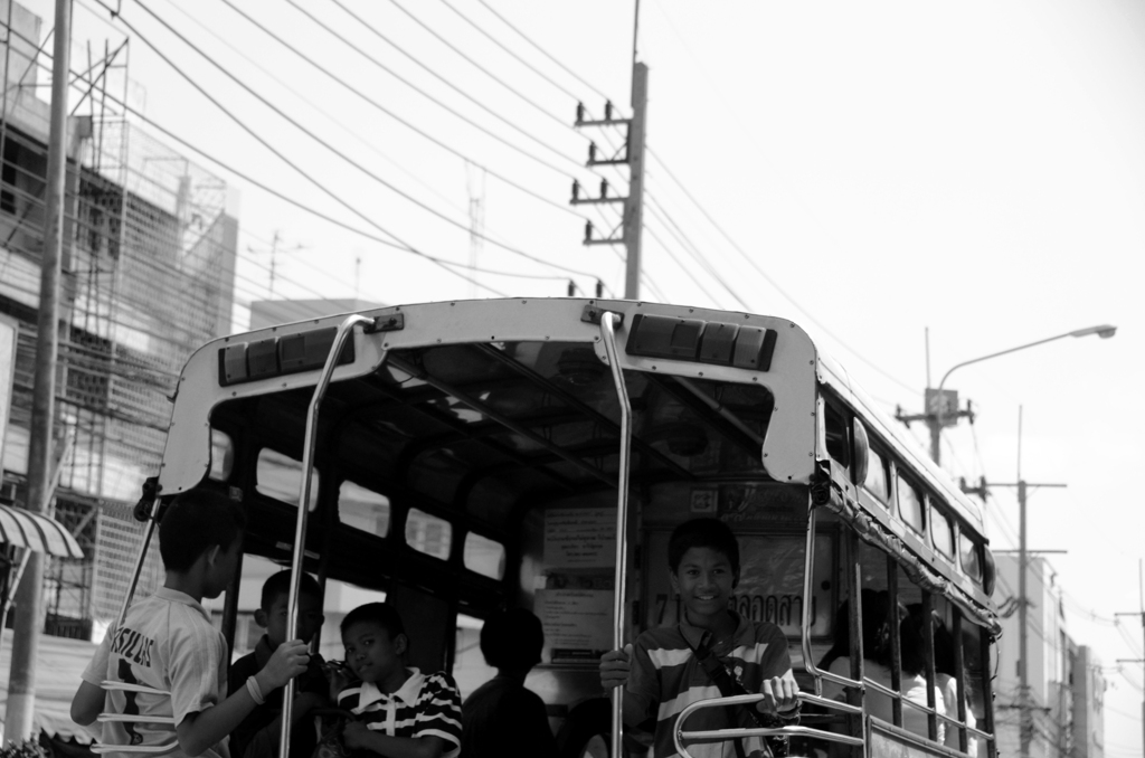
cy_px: 379
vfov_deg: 18.1
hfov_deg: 27.0
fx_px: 2380
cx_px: 572
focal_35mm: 75
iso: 560
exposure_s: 1/2000
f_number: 5
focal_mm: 50
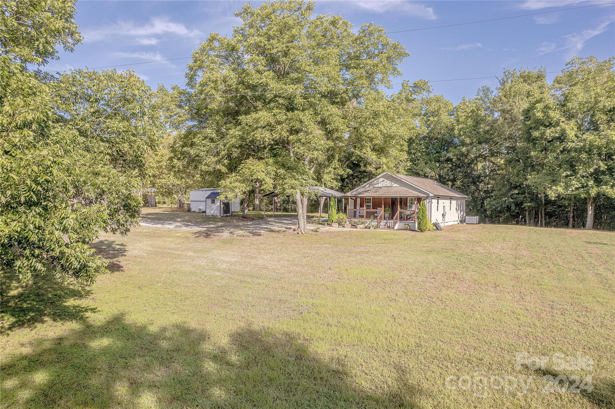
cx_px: 308
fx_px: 376
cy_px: 204
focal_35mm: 22
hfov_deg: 78.6
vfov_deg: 57.2
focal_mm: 8.38
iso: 100
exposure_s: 1/2500
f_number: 2.8
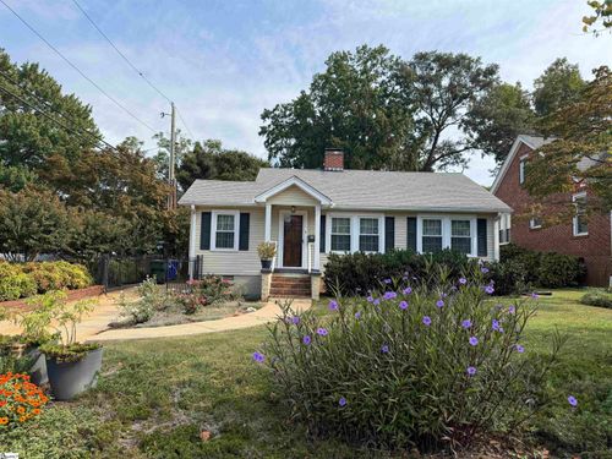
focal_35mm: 24
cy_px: 230
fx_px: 424
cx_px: 306
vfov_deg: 56.8
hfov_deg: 71.6
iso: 100
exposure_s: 1/3279
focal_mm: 6.76
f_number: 1.78
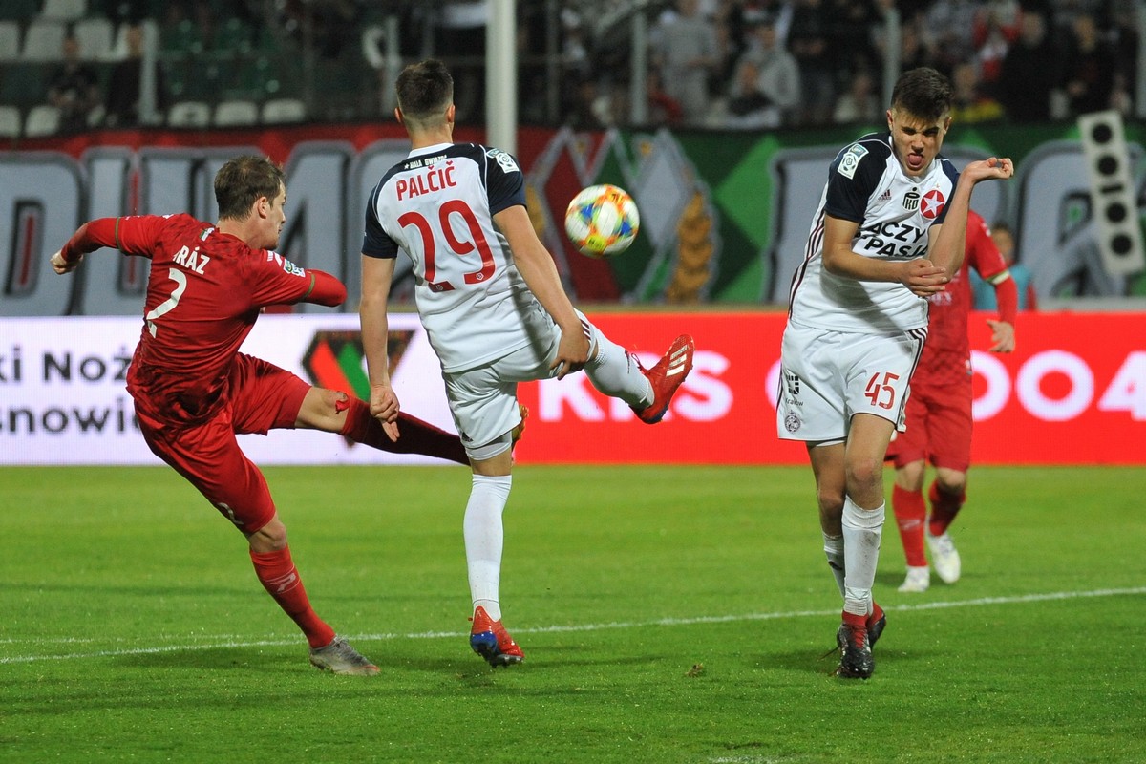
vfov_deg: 5.7
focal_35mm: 240
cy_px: 382
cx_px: 573
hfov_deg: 8.6
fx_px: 7639
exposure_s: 1/800
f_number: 4
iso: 3200
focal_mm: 240
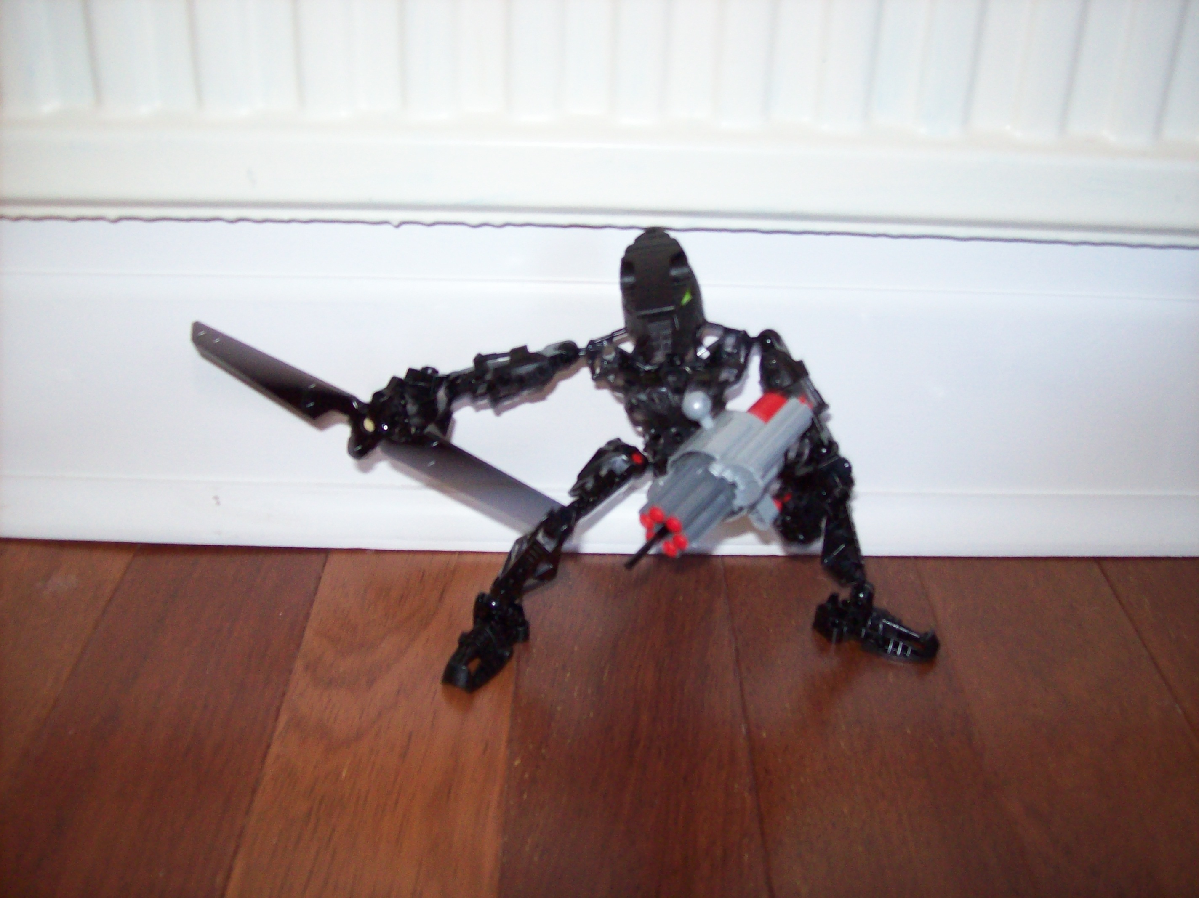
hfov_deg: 51.4
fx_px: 1247
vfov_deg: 39.6
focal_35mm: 36
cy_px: 449
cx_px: 600
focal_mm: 6
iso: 200
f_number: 2.7
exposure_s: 1/64
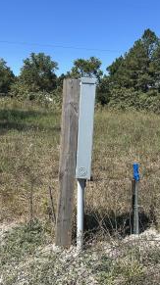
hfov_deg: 30.3
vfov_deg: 51.7
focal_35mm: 39
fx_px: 295
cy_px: 141
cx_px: 79
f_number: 1.5
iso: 50
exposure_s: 1/3257
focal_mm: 5.7
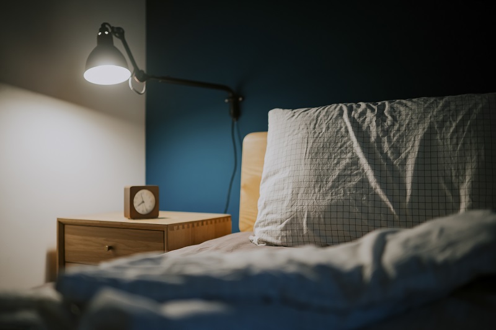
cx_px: 248
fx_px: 482
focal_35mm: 35
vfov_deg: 37.8
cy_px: 165
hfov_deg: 54.5
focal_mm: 35
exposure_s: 1/250
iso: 320
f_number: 1.6
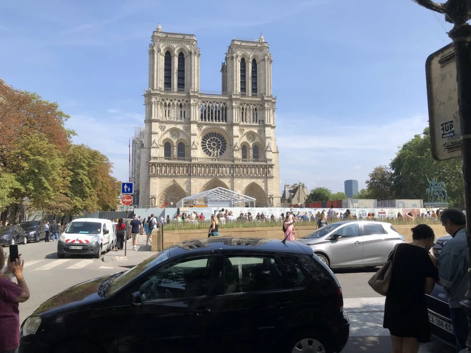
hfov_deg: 63.4
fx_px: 381
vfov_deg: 49.7
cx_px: 236
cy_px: 176
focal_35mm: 28
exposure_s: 1/2000
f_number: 1.8
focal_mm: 4
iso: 20
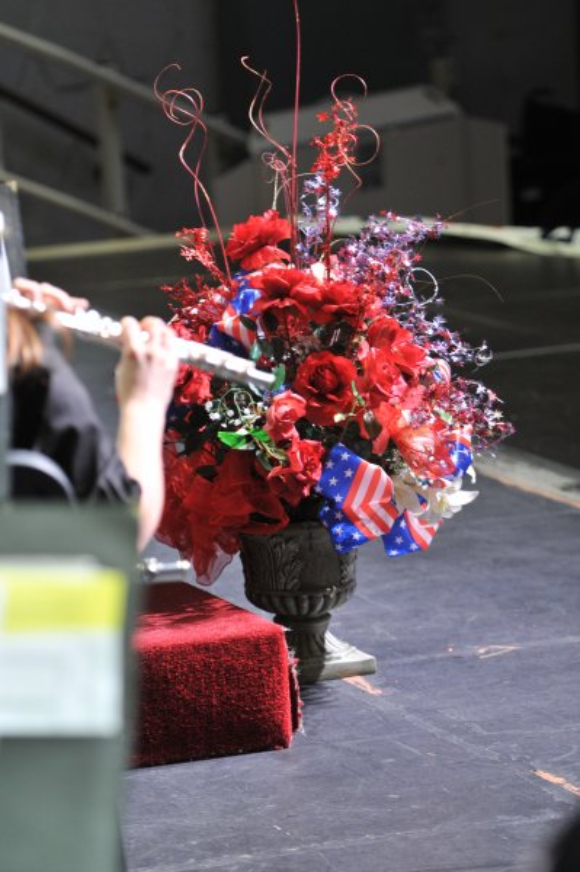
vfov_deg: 12.5
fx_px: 3994
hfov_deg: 8.3
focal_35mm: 165
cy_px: 436
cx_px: 290
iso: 640
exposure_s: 1/30
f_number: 2.8
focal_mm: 110
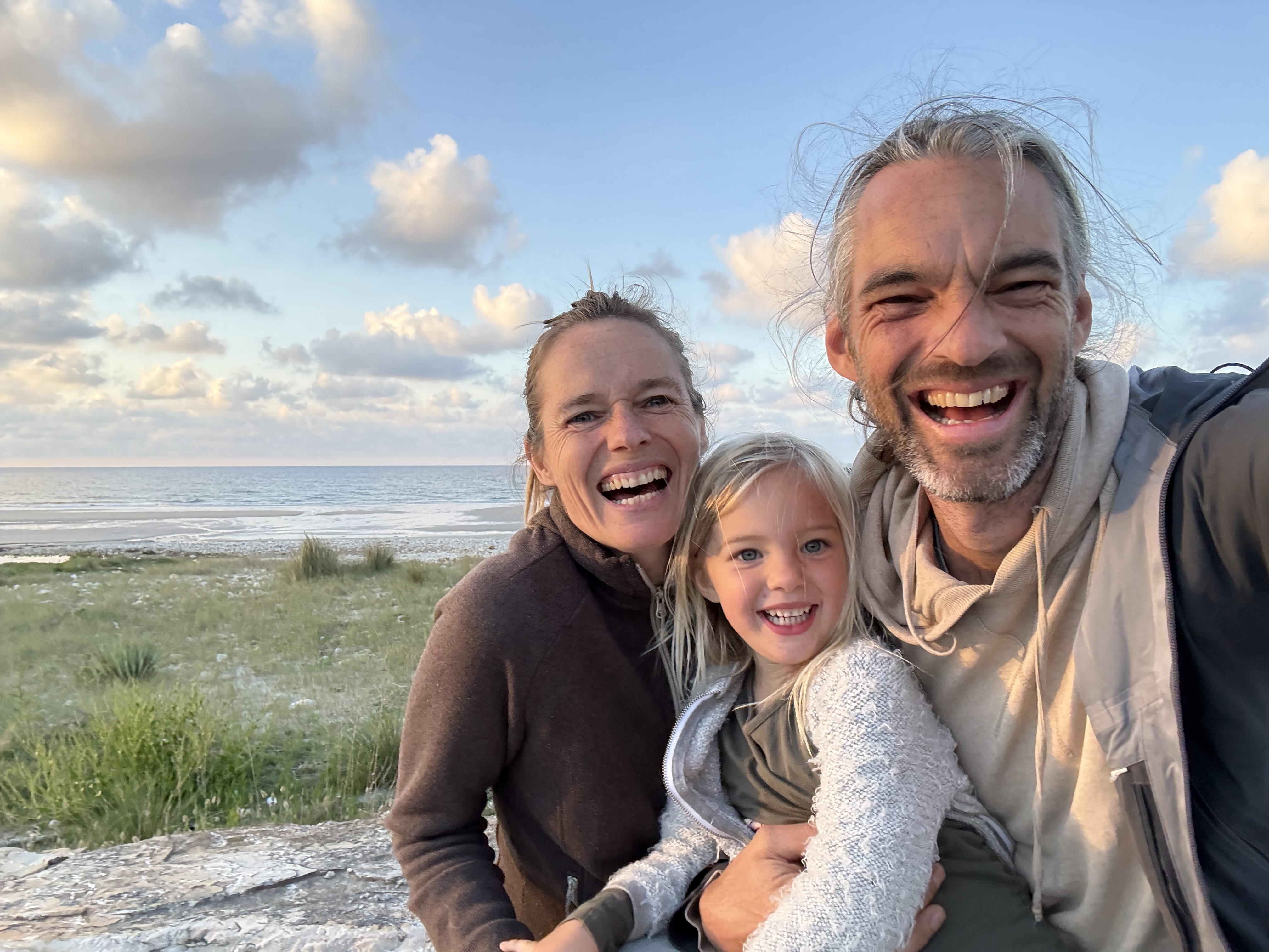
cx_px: 634
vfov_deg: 58.9
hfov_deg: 73.9
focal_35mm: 23
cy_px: 476
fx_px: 843
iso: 40
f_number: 1.9
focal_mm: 2.69
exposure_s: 1/178
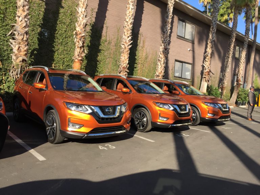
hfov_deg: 61.7
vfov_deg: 48.2
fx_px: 218
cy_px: 98
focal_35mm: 29
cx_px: 130
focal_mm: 4.15
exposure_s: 1/746
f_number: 2.2
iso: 32
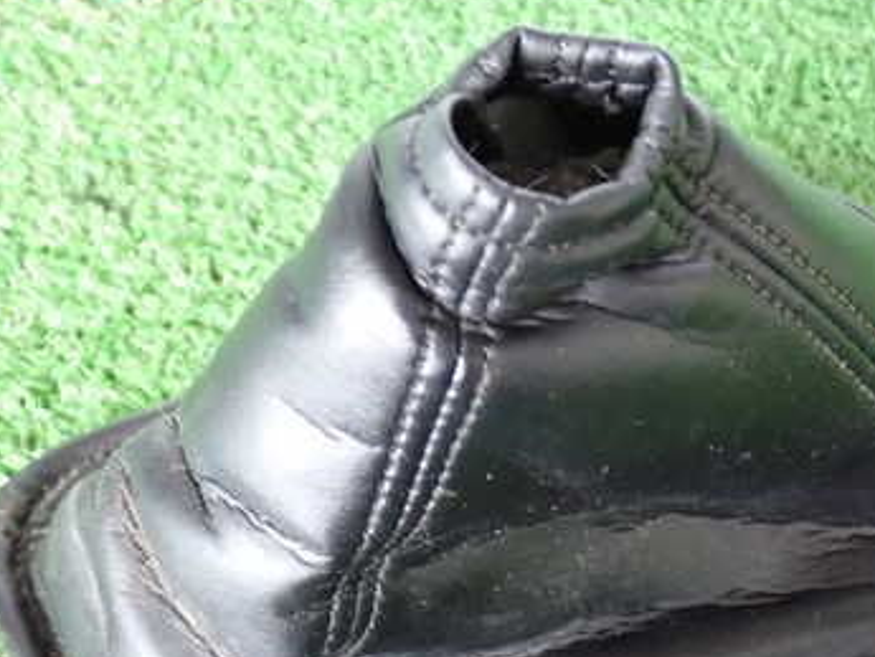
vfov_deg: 22.1
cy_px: 492
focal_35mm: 66
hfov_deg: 29.2
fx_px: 1669
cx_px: 578
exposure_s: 1/40
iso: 640
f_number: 2.7
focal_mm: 6.83
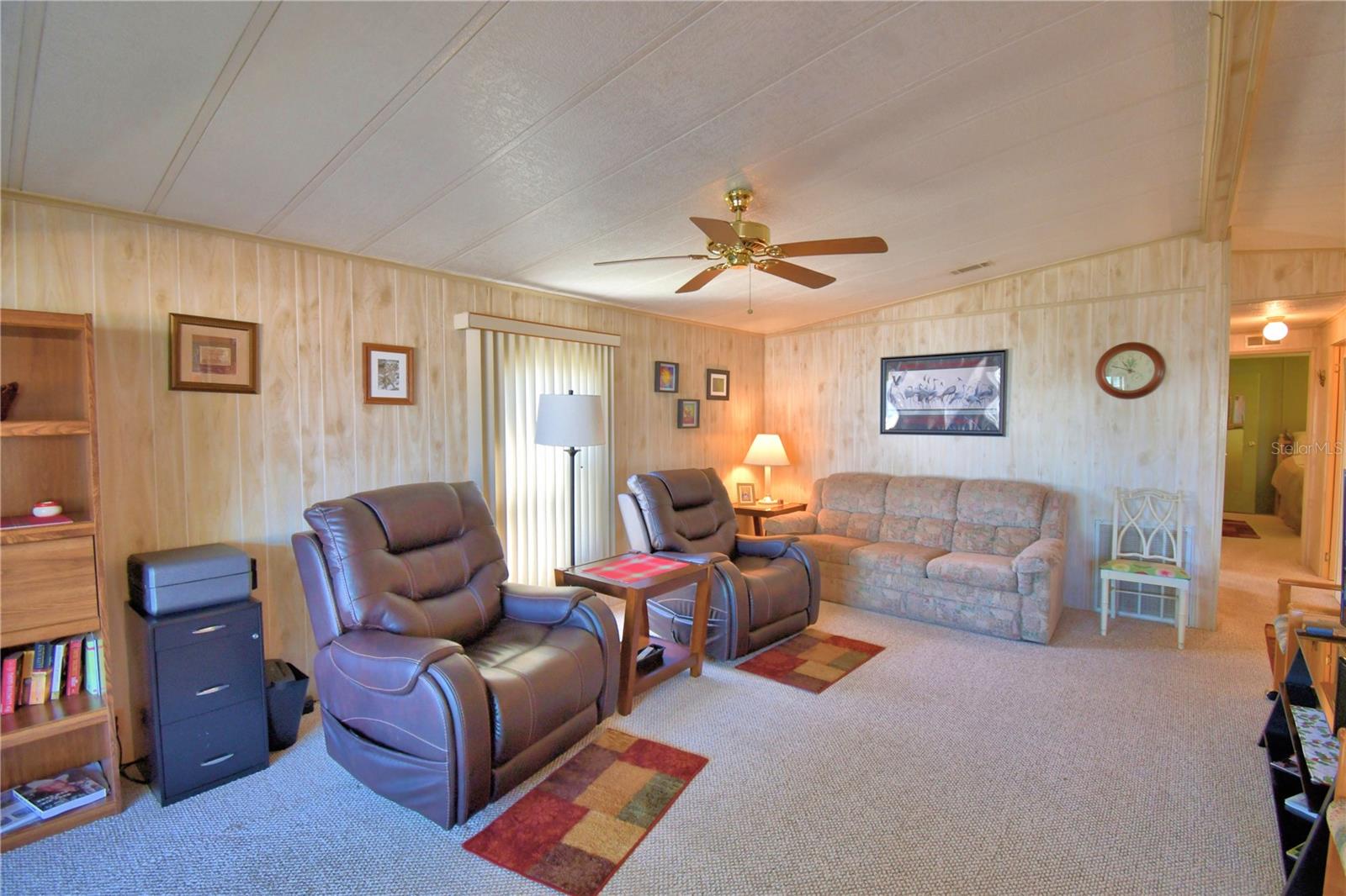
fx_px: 561
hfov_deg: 100.4
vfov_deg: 77.3
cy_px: 448
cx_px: 673
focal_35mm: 15
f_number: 4.5
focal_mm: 10
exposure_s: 1/40
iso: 400
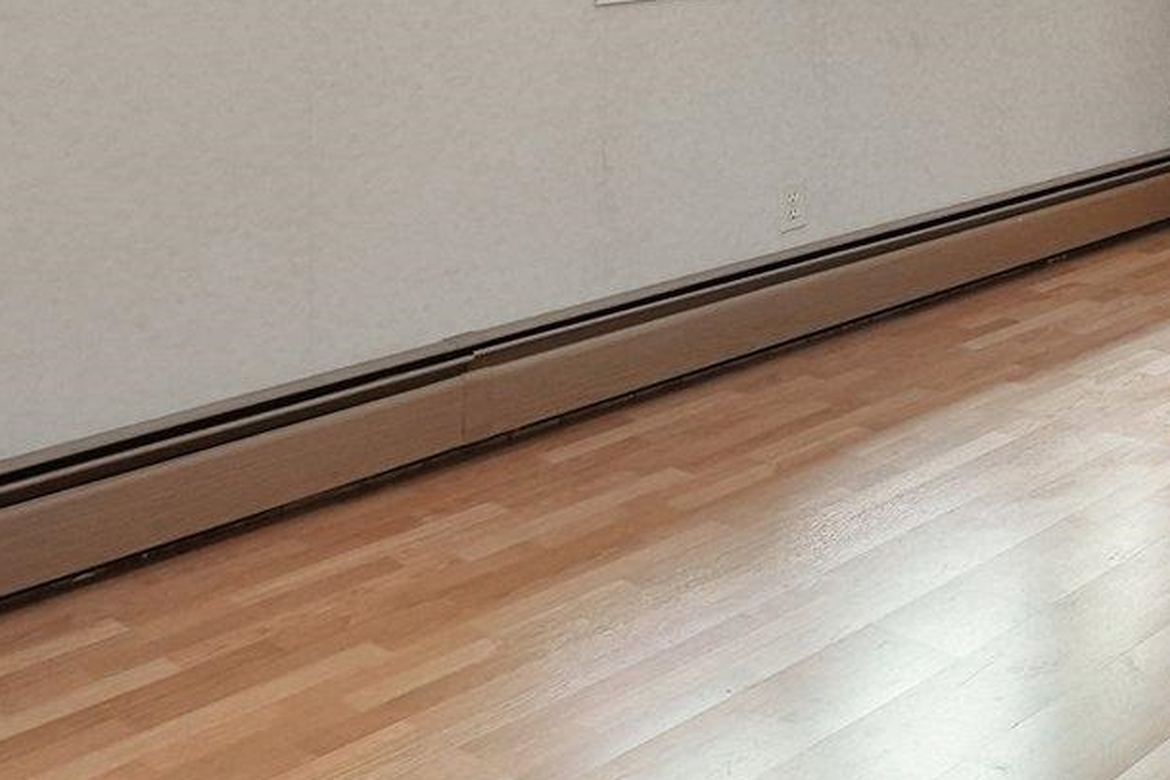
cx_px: 1531
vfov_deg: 25.6
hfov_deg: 31.8
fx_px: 1528
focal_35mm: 47
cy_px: -168
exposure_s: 1/125
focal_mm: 14
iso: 4000
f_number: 4.5
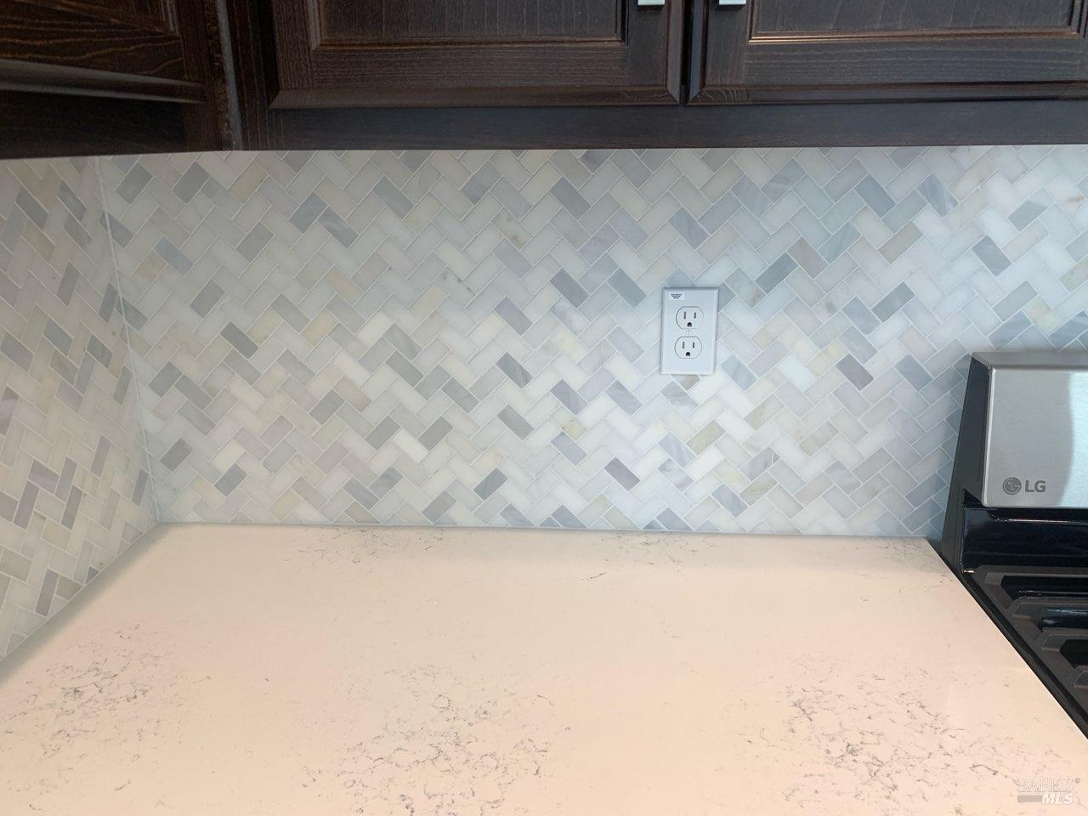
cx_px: 544
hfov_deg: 67.3
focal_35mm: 26
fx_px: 817
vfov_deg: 53.1
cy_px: 408
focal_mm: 4.25
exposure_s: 1/119
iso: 100
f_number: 1.8
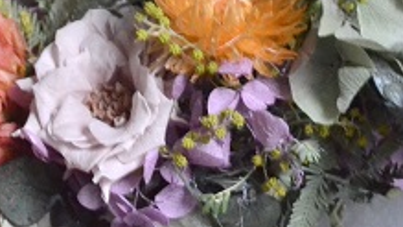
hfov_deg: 15.4
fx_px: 1485
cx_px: 99
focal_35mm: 139
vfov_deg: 8.7
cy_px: 1
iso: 3200
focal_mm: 28
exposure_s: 1/13
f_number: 4.5
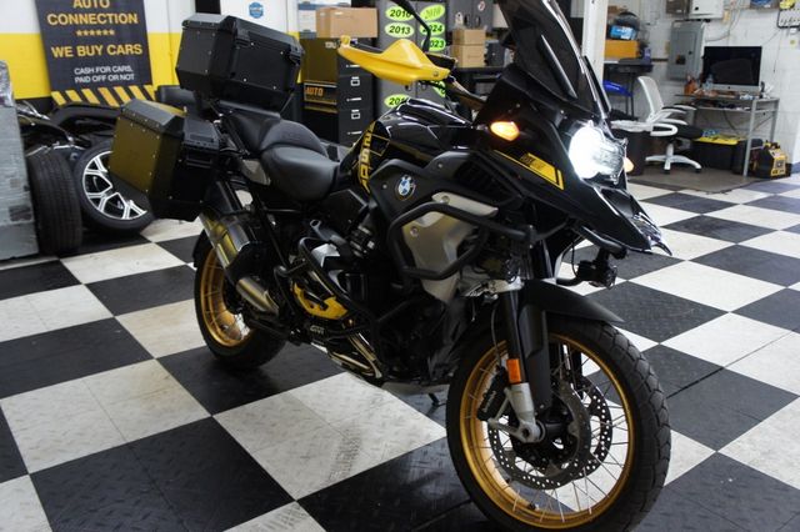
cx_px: 400
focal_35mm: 30
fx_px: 666
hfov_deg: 62.0
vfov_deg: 43.6
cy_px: 266
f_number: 4
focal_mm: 20
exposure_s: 1/100
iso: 1250
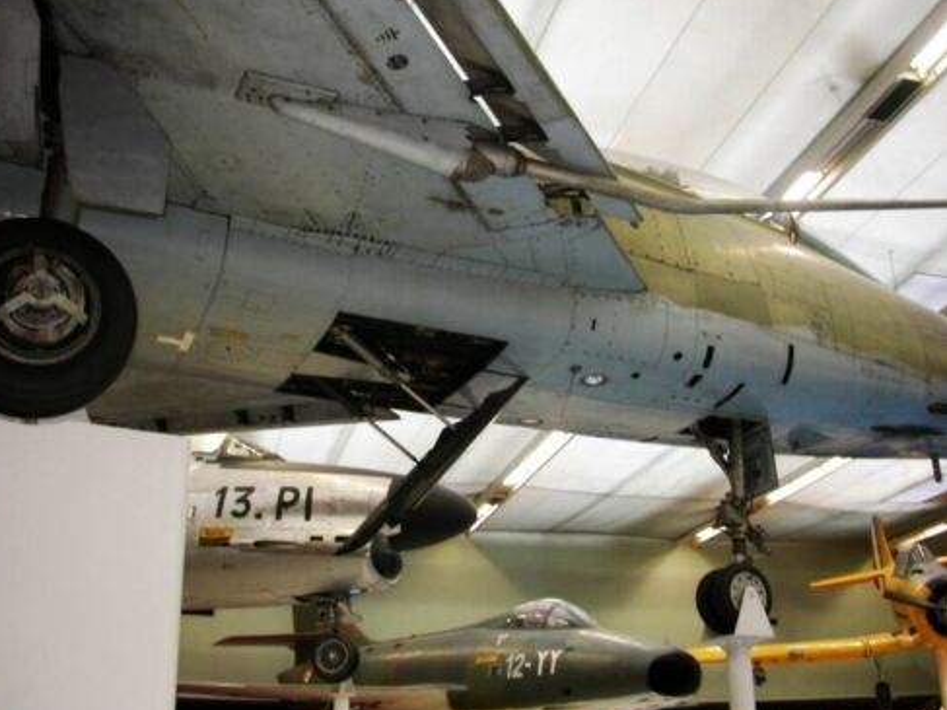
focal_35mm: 39
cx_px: 463
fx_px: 1067
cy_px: 355
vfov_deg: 36.8
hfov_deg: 47.9
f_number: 2.6
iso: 100
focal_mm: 7.85
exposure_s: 1/11.6
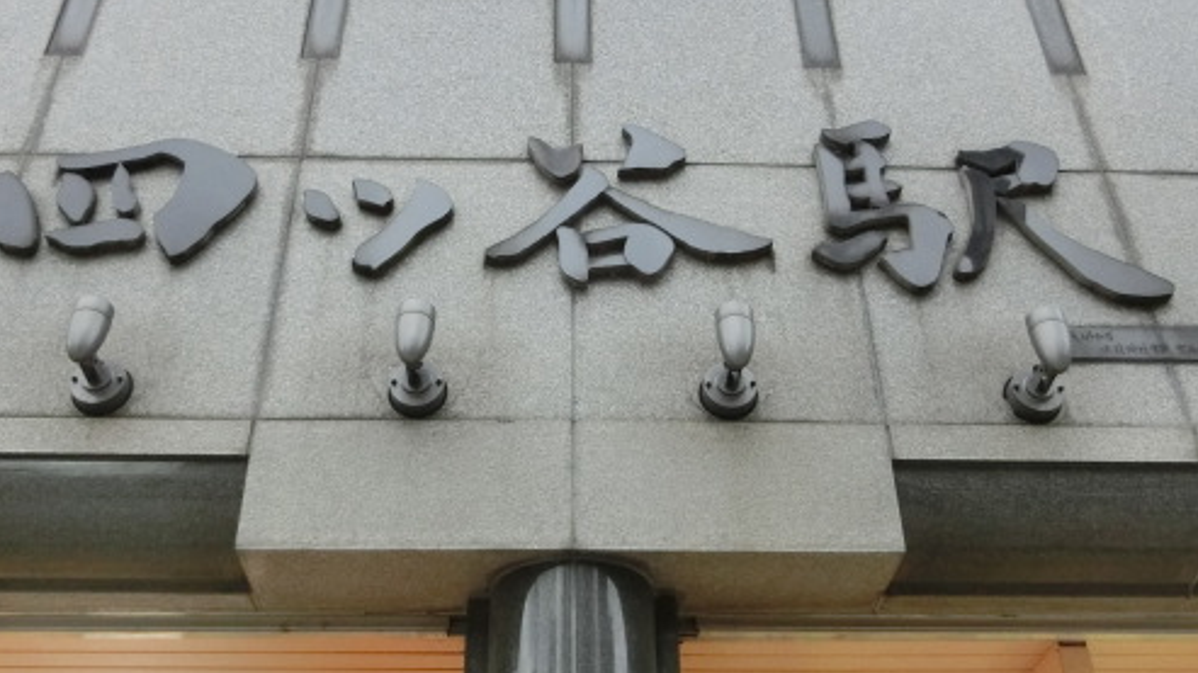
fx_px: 1302
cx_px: 598
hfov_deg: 49.4
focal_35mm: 41
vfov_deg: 28.8
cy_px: 226
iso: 400
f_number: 3.7
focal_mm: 5.2
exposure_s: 1/40
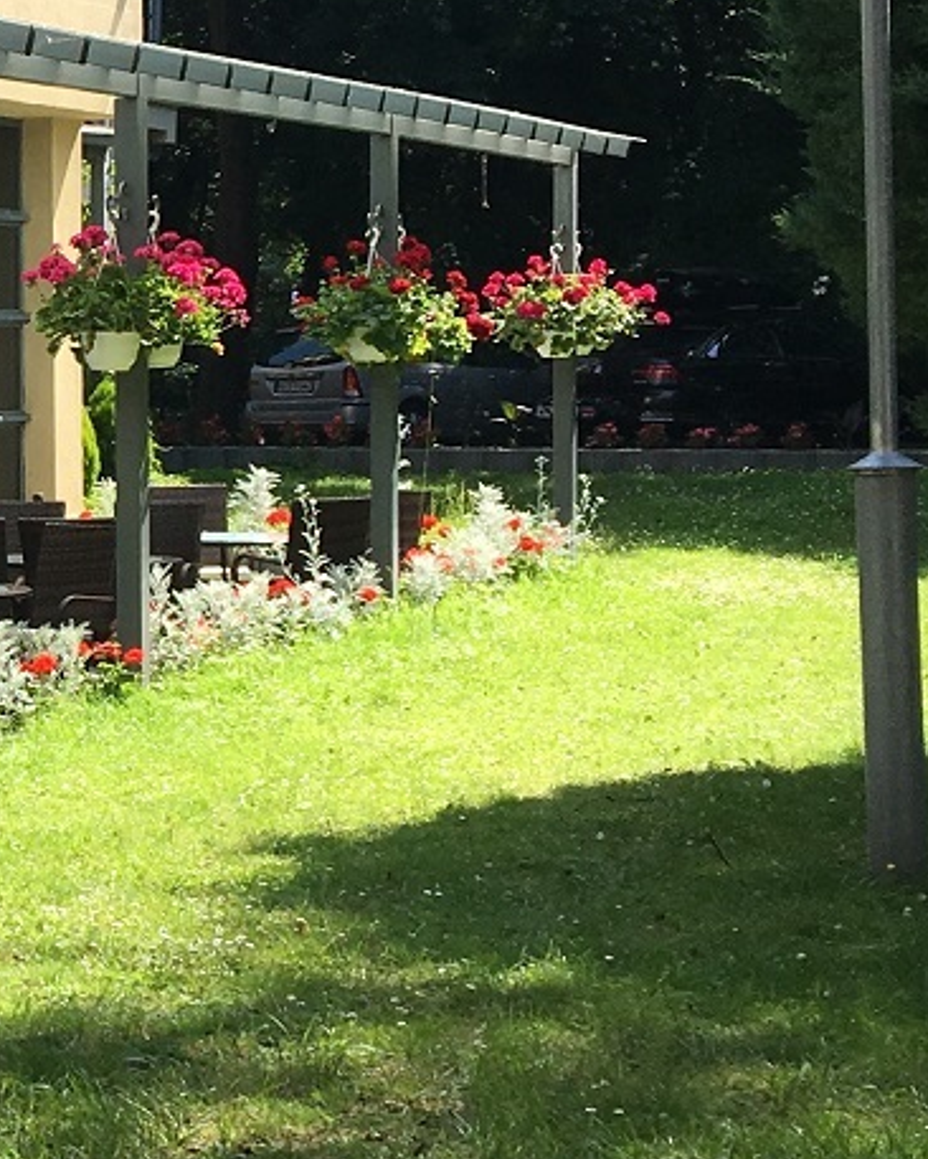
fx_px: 3397
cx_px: -603
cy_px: 484
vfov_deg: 19.3
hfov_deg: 14.2
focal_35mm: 99
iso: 25
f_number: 2.2
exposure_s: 1/693
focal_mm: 4.15
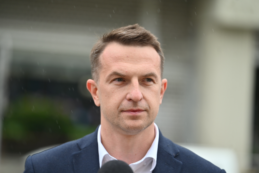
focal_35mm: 155
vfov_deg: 8.9
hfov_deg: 13.2
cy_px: 86
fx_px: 1115
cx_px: 130
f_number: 2.8
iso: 125
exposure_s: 1/400
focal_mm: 155
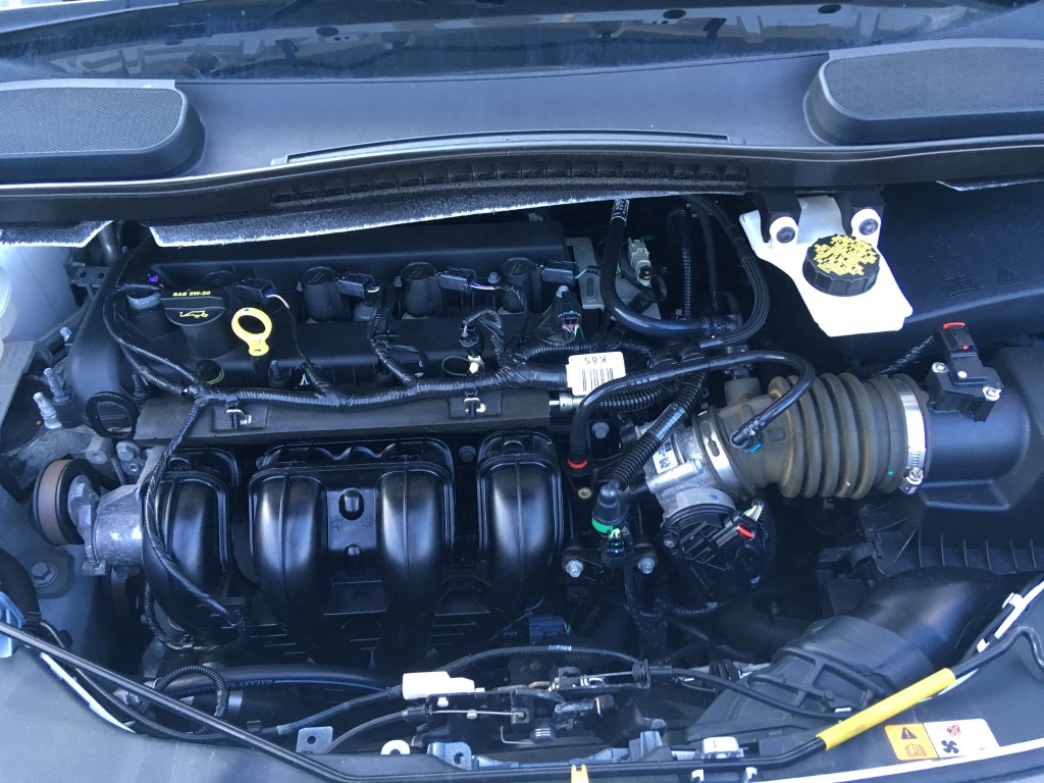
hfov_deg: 61.7
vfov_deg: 48.2
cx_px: 522
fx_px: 875
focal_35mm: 29
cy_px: 392
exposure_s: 1/30
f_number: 2.2
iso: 40
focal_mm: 4.15
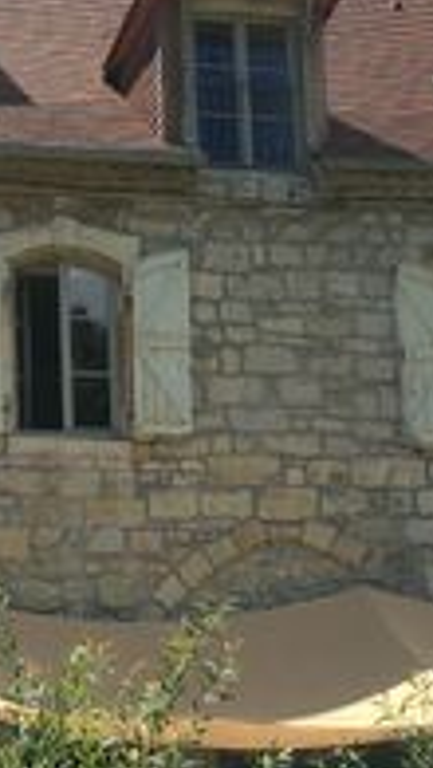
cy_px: 488
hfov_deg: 12.4
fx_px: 1976
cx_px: 71
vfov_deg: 21.9
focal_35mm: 97
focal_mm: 4.15
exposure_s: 1/1261
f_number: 2.2
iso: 25
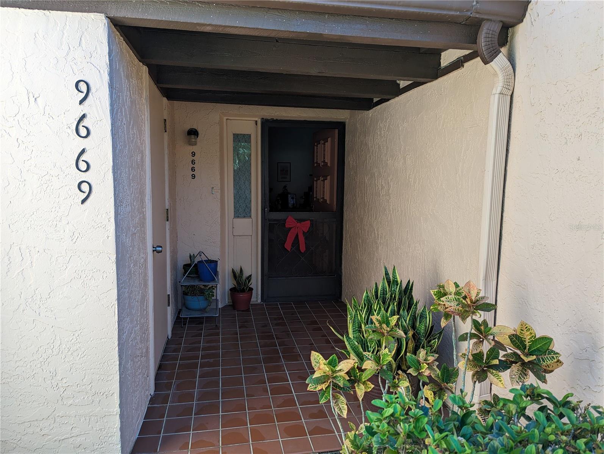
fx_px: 419
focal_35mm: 24
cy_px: 227
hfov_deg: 71.5
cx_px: 302
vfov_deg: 56.9
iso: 45
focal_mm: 6.81
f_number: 1.85
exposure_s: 1/407
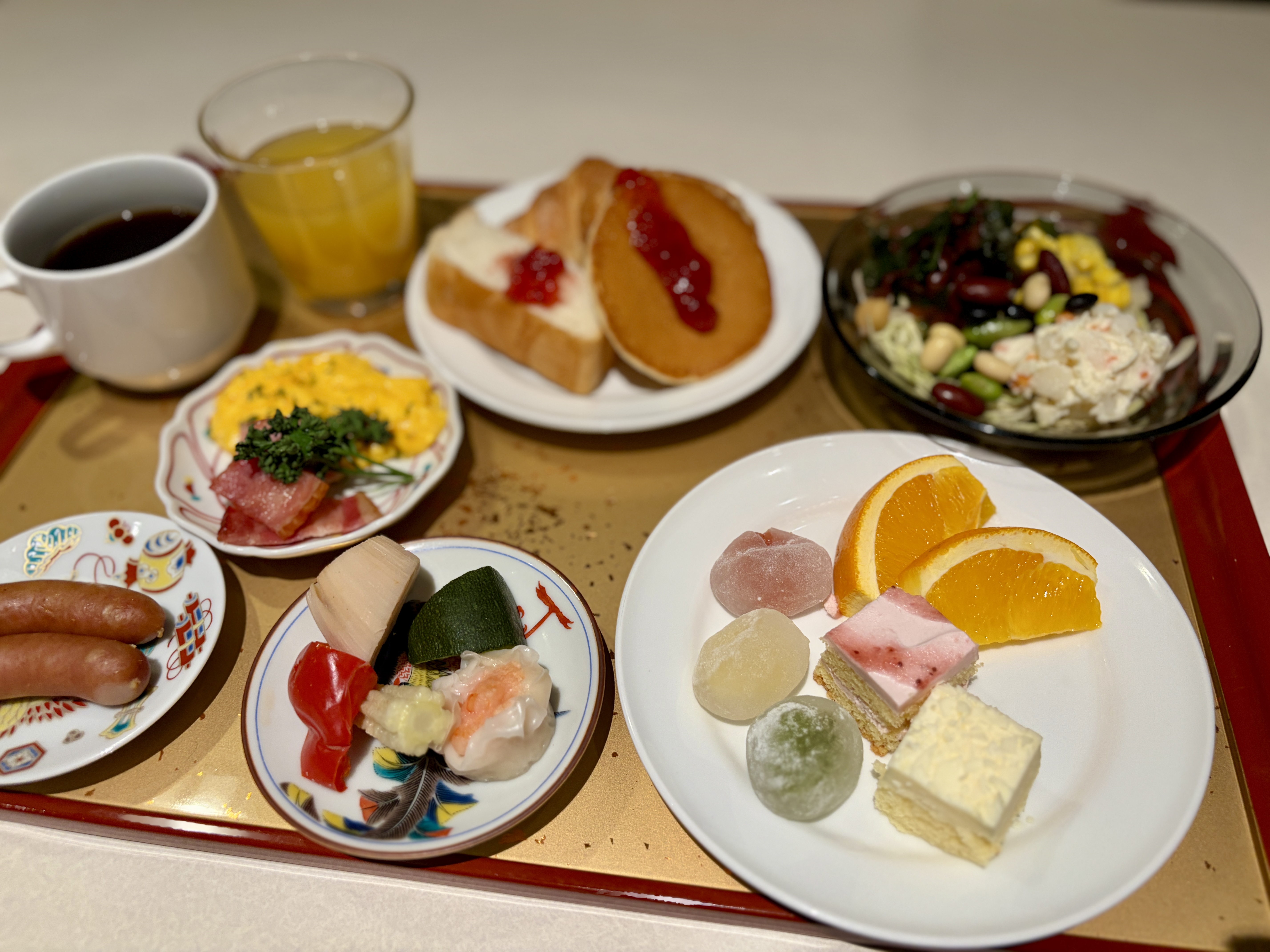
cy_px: 476
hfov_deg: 67.3
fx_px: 954
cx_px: 635
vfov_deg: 53.1
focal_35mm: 26
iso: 125
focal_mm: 5.96
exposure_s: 1/68
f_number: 1.6
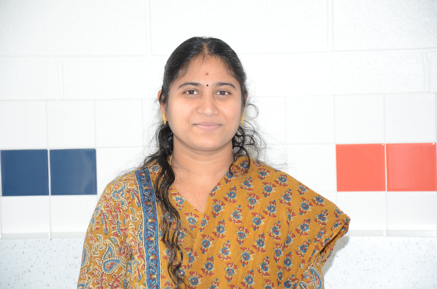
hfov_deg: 14.4
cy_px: 144
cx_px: 218
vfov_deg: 9.6
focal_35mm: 142
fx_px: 1726
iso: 400
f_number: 5.3
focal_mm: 95
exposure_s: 1/80
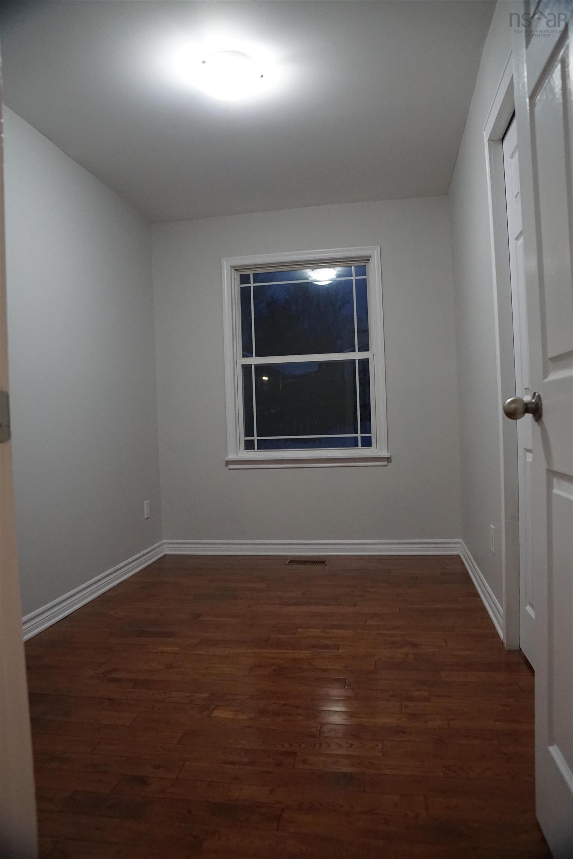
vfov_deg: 73.7
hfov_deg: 53.1
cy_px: 430
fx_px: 573
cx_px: 286
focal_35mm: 24
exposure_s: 1/160
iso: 2500
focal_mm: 16
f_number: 3.5
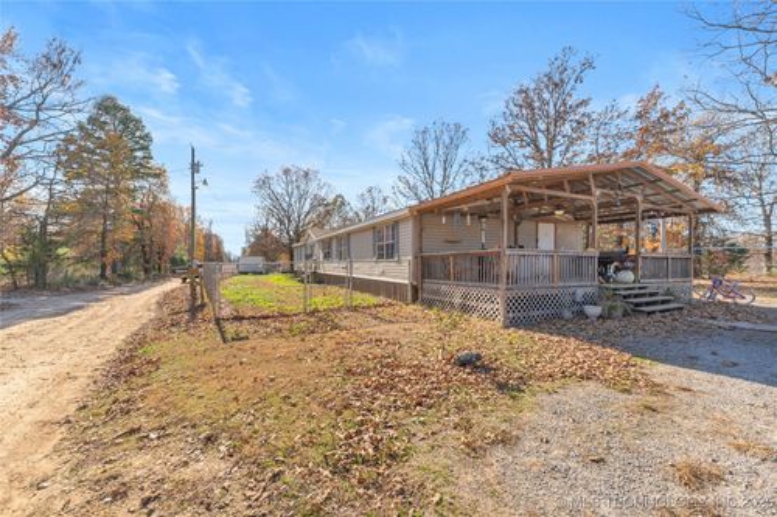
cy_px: 258
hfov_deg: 104.3
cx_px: 388
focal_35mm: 14
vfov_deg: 81.2
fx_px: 302
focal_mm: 14
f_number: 4
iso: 200
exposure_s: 1/400
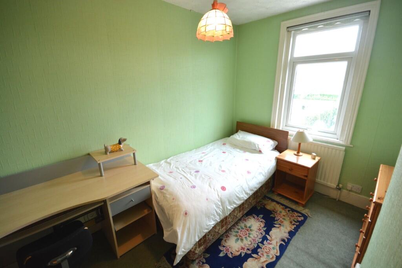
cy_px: 134
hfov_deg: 100.4
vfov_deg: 77.3
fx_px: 167
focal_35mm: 15
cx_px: 201
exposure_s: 1/15
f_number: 8
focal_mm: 10
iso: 400
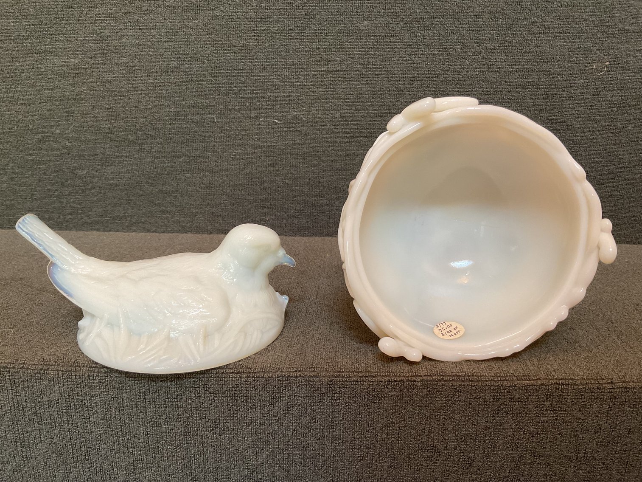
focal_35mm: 29
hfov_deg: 61.7
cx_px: 321
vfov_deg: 48.2
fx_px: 538
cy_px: 241
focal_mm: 3
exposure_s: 1/60
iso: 160
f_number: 1.8
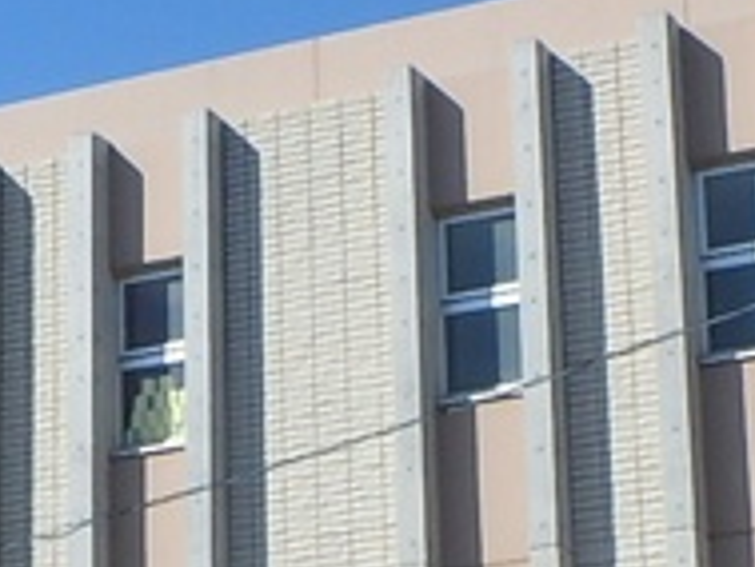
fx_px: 3186
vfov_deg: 10.0
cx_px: 76
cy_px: 699
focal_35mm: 146
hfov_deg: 13.4
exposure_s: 1/1000
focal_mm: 5.2
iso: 125
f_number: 4.6
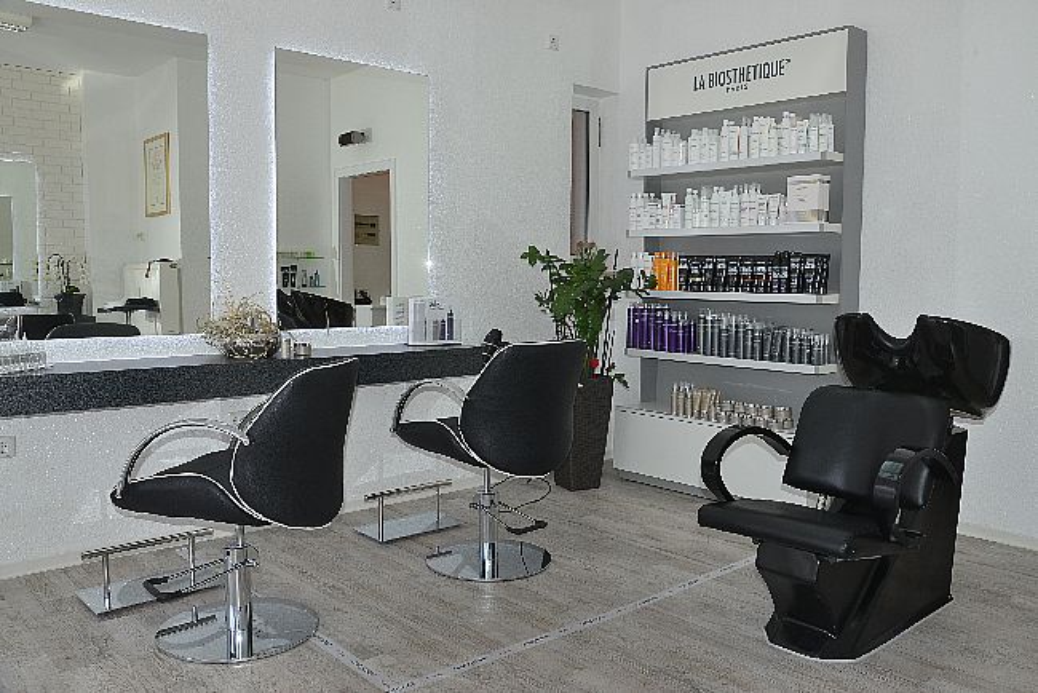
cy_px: 346
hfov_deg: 61.9
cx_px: 519
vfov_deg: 43.6
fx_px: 865
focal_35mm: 30
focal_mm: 30
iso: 500
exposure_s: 1/125
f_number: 9
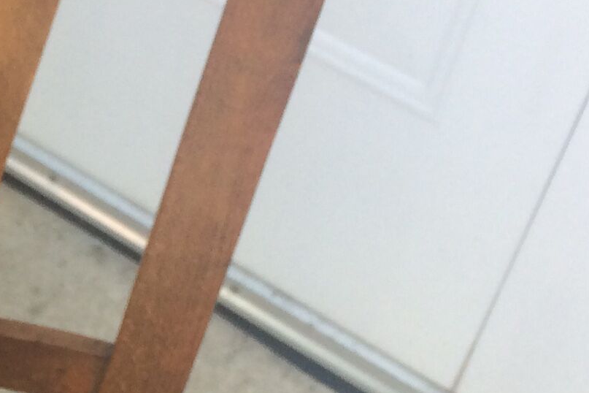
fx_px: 1996
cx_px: -222
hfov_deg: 15.8
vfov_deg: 10.9
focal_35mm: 122
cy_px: 543
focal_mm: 4.15
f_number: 2.2
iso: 32
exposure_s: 1/348
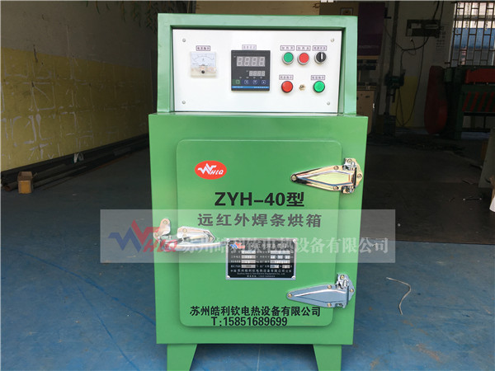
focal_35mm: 29
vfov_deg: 48.2
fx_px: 415
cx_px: 248
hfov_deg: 61.7
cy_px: 186
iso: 25
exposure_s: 1/333
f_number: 2.2
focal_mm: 4.15
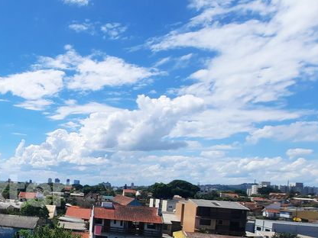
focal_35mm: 32
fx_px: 294
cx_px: -28
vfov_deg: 42.3
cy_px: 189
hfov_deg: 44.2
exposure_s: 1/1992
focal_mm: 1.74
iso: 40
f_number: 2.2
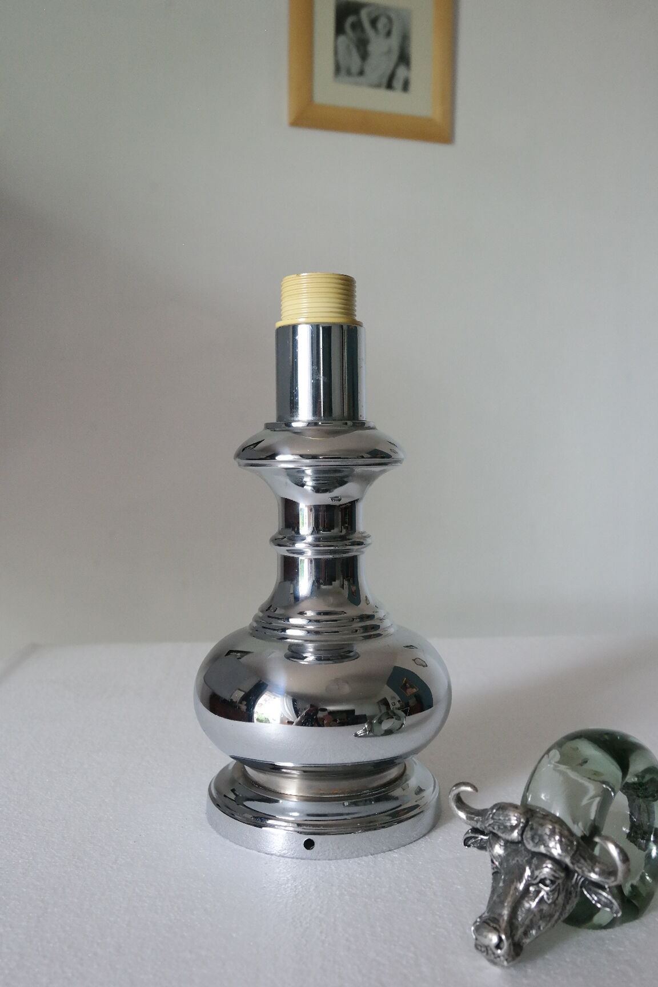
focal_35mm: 33
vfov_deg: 57.2
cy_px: 494
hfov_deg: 40.0
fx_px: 905
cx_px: 329
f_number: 5.6
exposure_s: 1/30
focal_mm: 22
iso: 1600
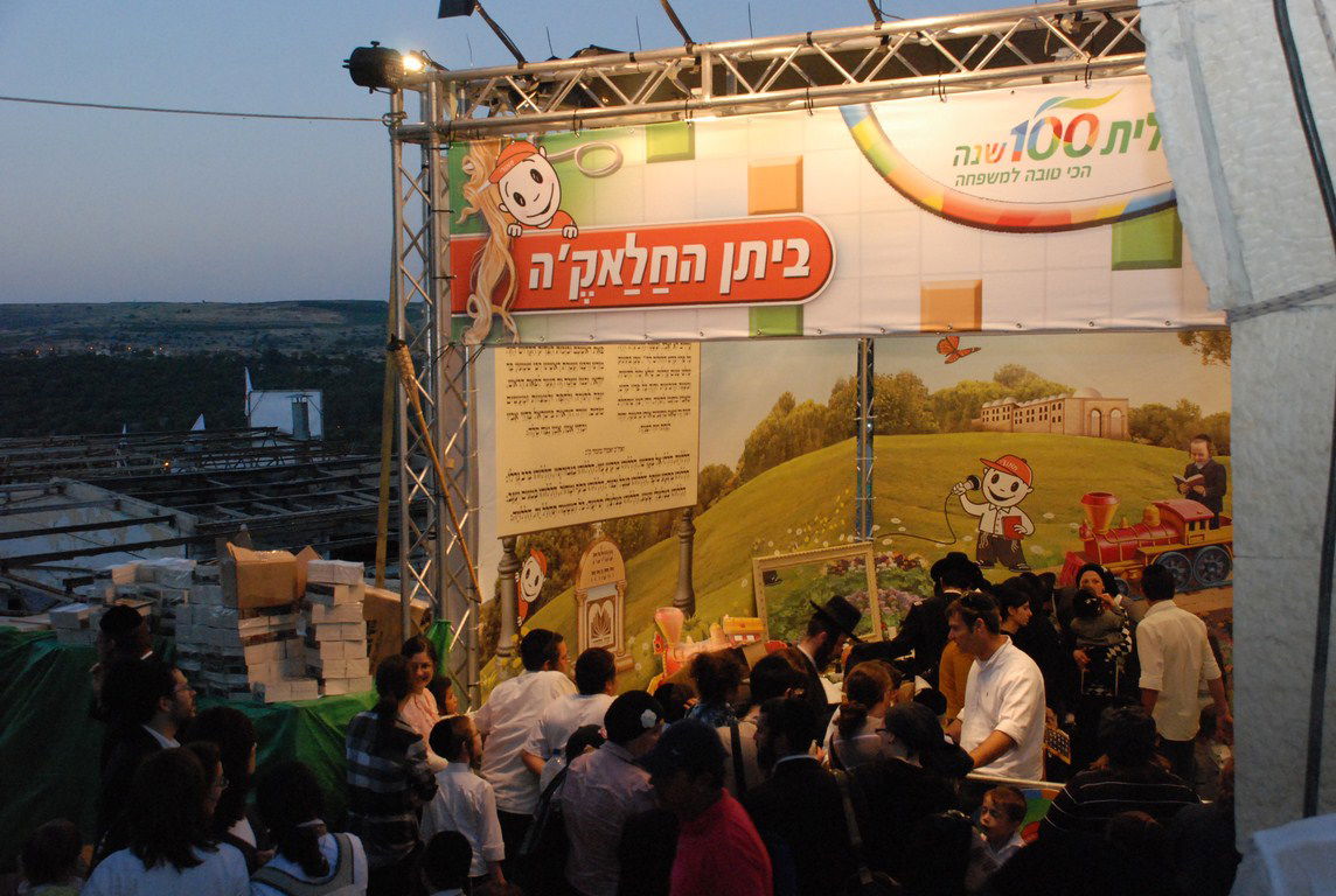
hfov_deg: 41.0
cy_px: 448
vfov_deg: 28.2
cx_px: 668
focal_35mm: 48
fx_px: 1785
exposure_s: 1/100
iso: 1600
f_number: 8
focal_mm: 32
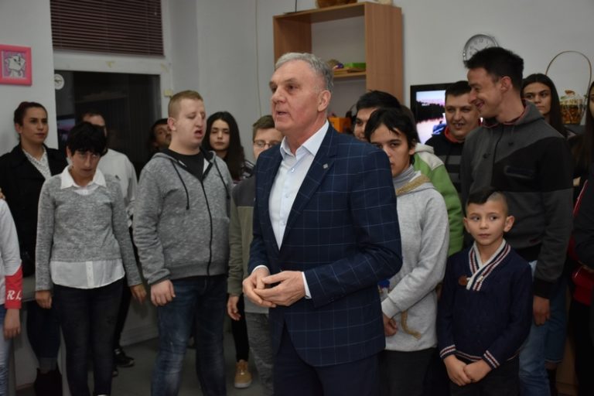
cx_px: 297
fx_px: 742
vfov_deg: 29.9
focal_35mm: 45
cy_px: 198
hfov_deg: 43.6
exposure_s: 1/125
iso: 800
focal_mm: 30
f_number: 4.5
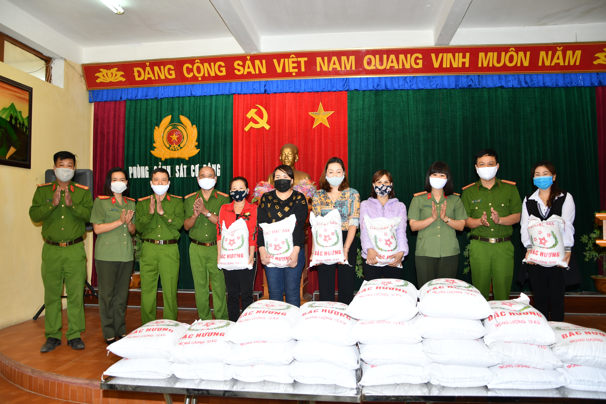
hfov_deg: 67.4
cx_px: 303
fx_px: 454
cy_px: 202
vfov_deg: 47.9
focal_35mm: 27
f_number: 3.5
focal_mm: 18
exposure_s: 1/200
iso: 320
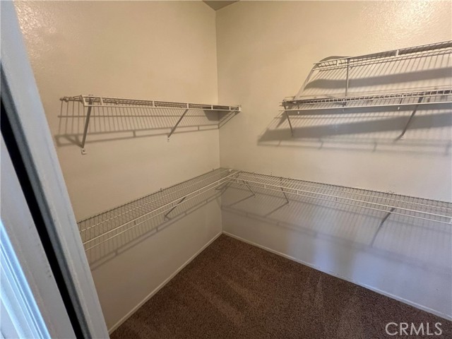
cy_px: 170
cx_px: 226
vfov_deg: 89.9
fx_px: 170
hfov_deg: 106.2
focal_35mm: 13
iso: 500
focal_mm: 1.57
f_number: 1.8
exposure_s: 1/60
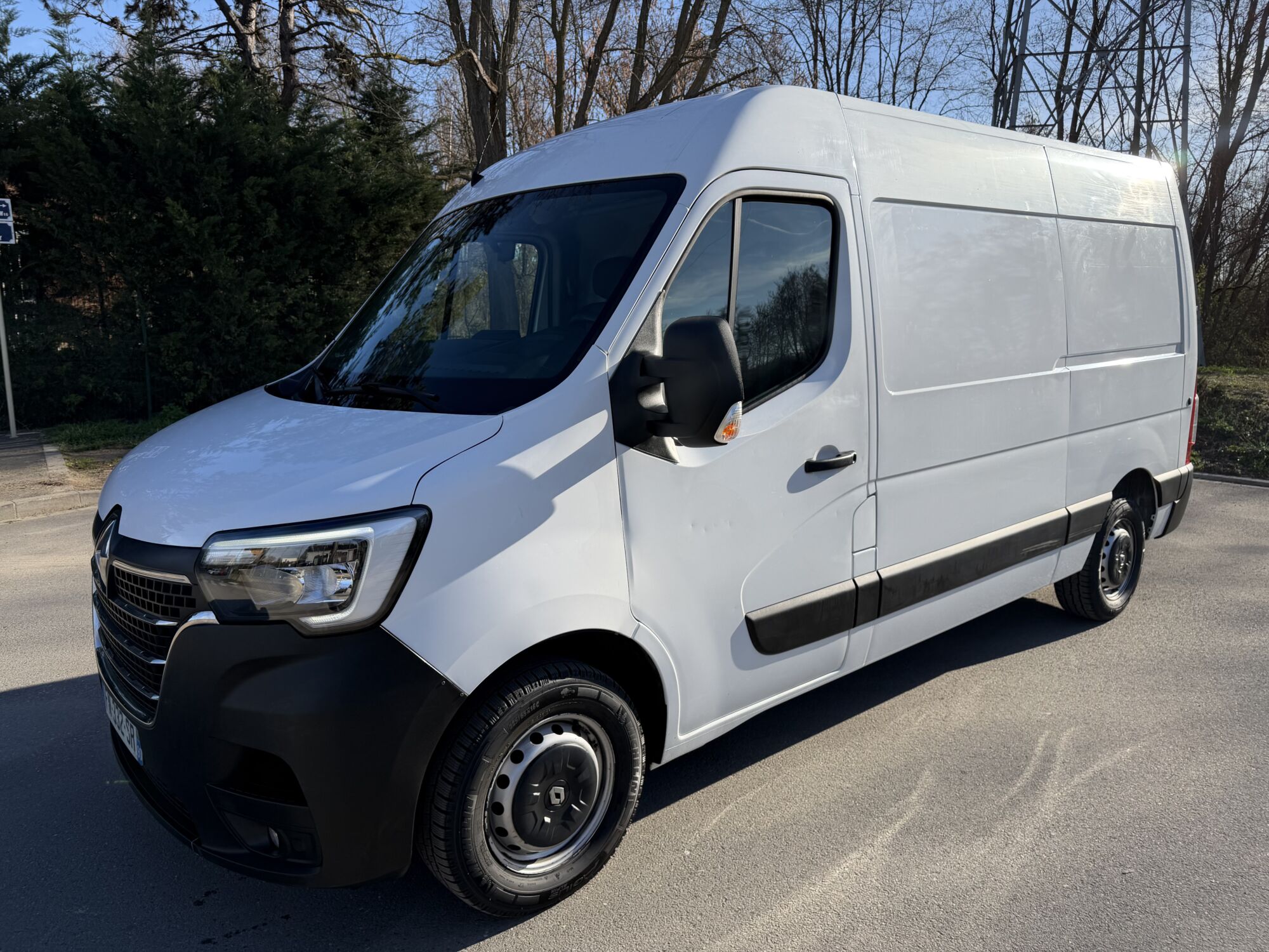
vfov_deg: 56.8
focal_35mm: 24
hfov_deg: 71.6
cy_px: 476
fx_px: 880
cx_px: 634
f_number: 1.78
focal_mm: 6.76
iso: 80
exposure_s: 1/3145
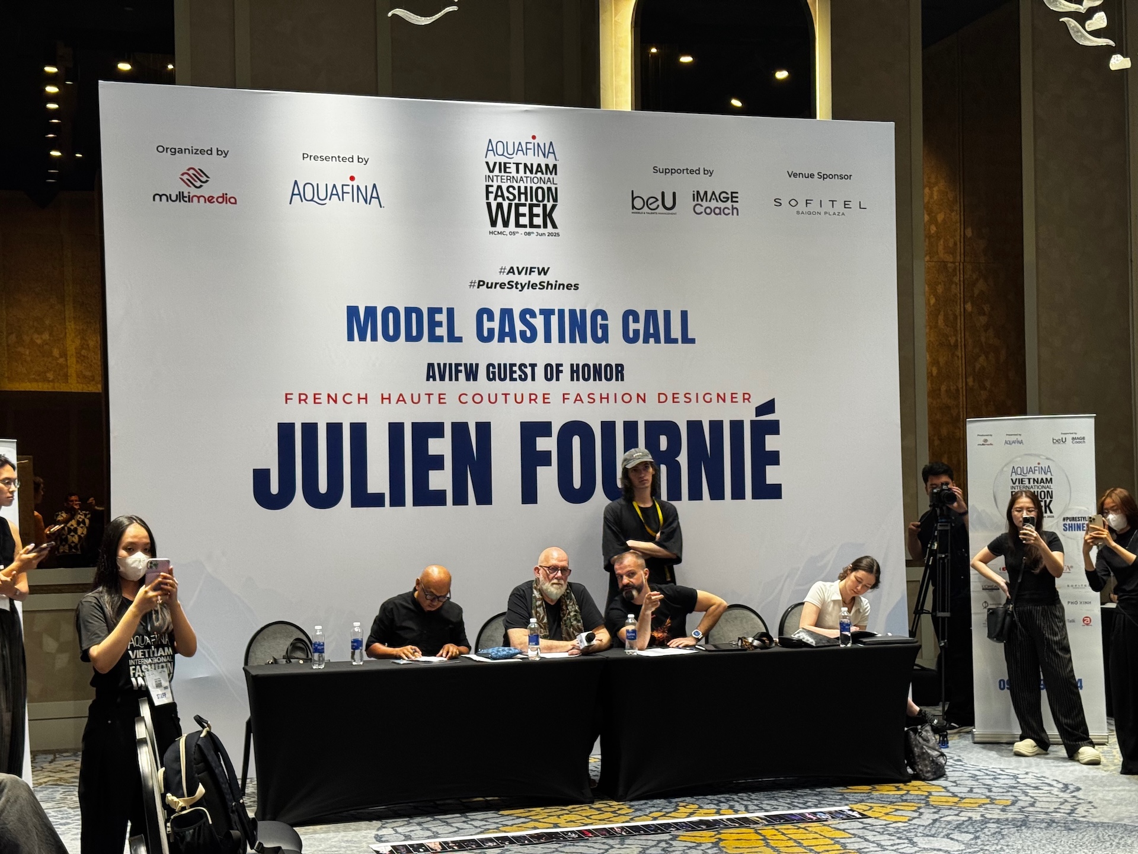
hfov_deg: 39.7
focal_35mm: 48
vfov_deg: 30.3
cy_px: 427
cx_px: 569
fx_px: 1578
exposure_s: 1/50
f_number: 1.78
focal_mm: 6.76
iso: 200
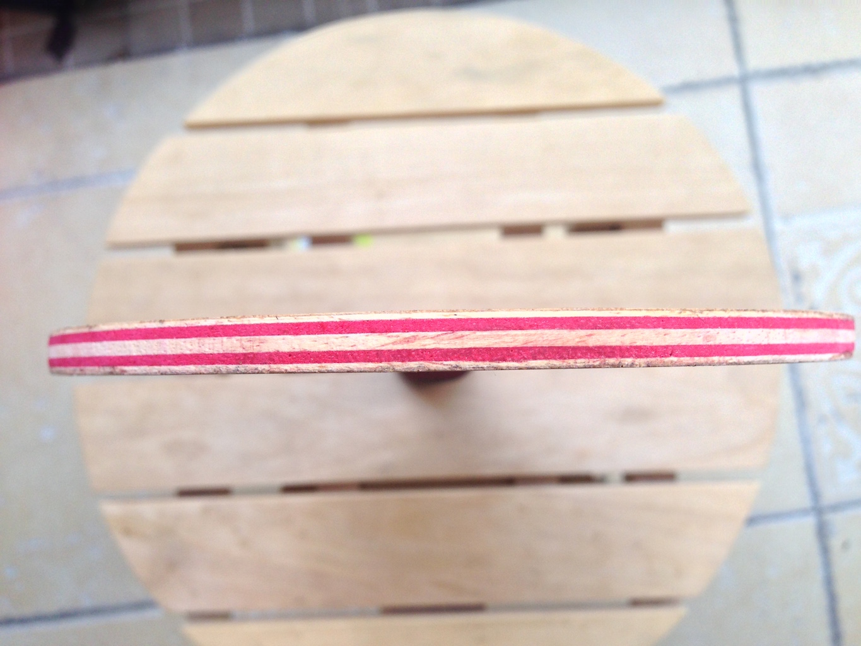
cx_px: 430
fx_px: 821
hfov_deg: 55.3
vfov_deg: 43.0
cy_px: 323
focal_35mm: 33
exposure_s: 1/152
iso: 50
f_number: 2.4
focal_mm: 4.12
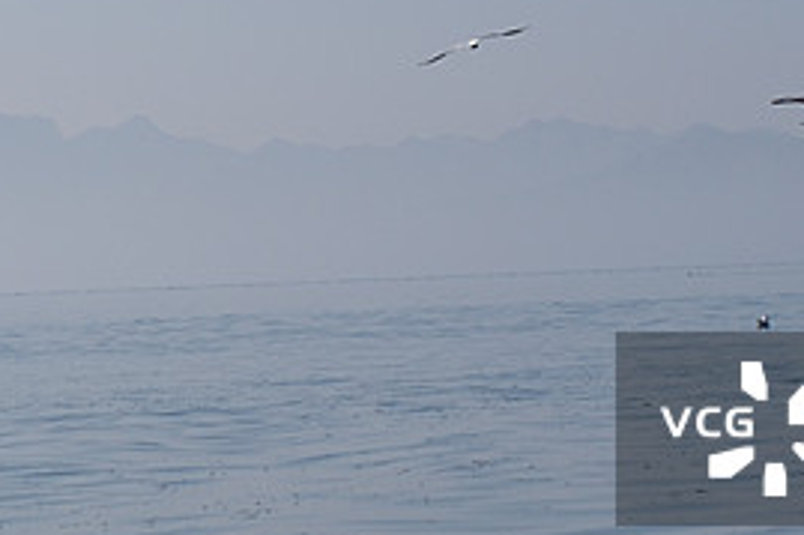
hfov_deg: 14.2
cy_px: 58
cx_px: 87
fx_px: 3192
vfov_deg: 9.5
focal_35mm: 143
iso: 250
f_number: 4
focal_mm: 32.1
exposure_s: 1/4400
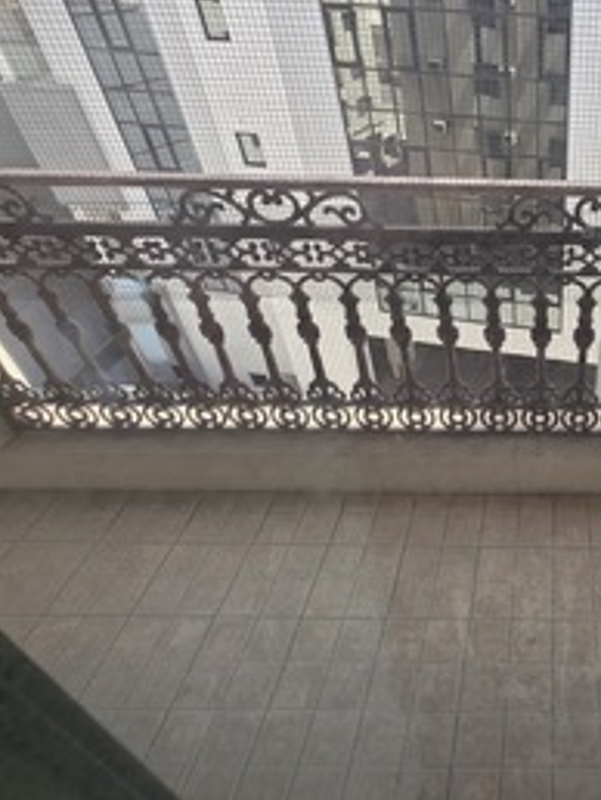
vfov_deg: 73.7
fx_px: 532
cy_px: 364
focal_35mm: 23
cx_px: 559
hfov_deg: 50.9
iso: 40
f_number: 1.9
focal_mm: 2.2
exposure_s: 1/100
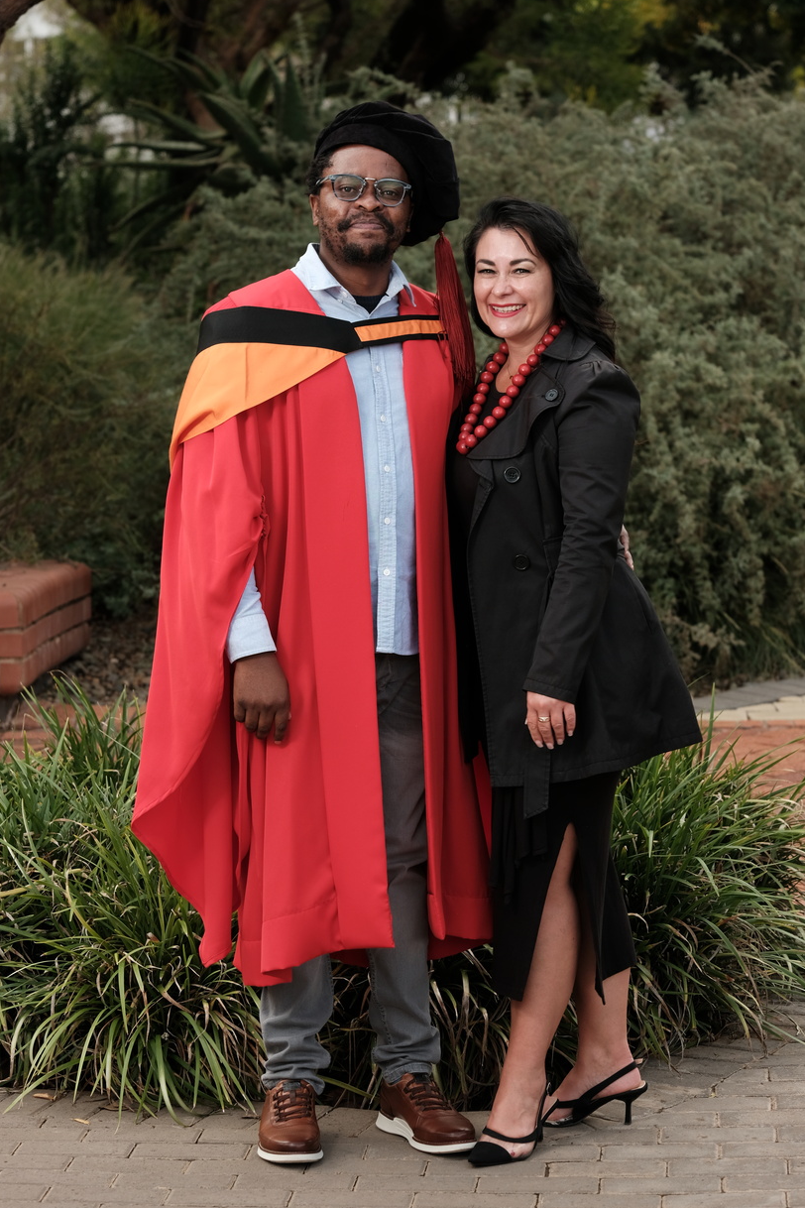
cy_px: 601
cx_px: 401
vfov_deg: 19.8
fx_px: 3455
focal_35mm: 103
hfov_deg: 13.3
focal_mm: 67.1
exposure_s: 1/160
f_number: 4.5
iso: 200
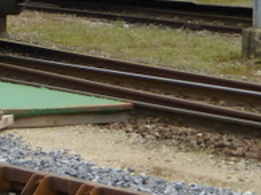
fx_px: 1891
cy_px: -122
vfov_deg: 5.8
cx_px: -234
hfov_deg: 7.6
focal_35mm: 251
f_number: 4.2
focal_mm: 8.5
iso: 100
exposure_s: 1/500
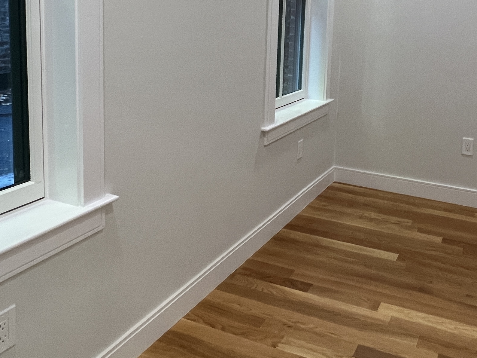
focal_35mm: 33
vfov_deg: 41.2
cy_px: 73
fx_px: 455
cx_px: 343
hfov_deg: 53.5
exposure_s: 1/120
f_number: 1.8
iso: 200
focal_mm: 1.57
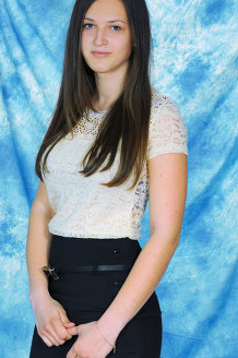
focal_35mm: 152
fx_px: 1506
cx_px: 109
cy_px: 157
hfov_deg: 9.0
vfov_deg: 13.6
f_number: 7.1
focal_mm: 85
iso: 250
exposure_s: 1/250
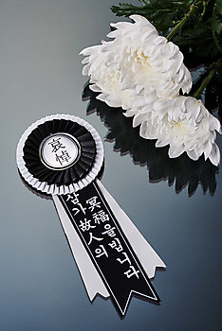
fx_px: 1108
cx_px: 112
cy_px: 171
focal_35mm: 120
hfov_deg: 11.4
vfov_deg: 17.0
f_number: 13
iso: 100
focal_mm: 105
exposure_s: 1/125
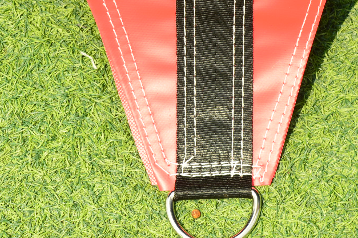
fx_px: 1669
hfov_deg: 12.2
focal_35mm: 168
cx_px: 199
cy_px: 36
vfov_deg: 8.1
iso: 100
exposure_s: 1/250
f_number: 8
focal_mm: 50
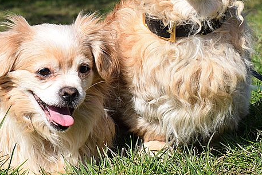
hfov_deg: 16.9
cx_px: 132
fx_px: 881
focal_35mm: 121
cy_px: 44
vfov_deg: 11.3
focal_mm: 36
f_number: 6.3
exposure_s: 1/1600
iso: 400
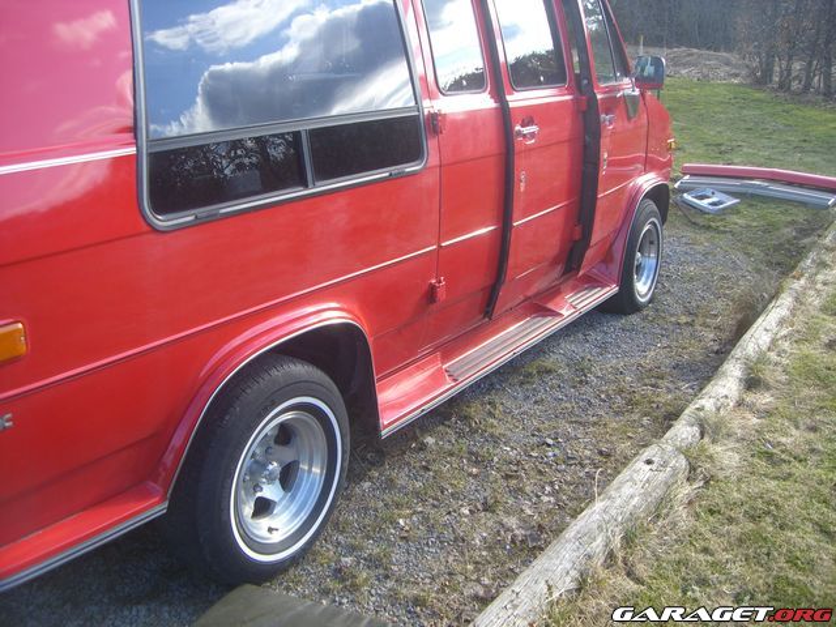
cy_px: 314
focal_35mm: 38
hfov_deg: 49.0
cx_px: 418
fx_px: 918
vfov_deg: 37.7
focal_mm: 6.2
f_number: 2.7
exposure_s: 1/250
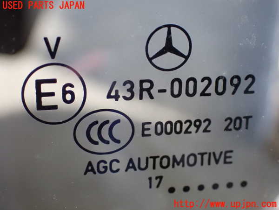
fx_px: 540
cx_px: 140
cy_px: 105
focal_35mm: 67
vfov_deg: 21.9
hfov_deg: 29.0
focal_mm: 11.88
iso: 1600
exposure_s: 1/60
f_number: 3.8
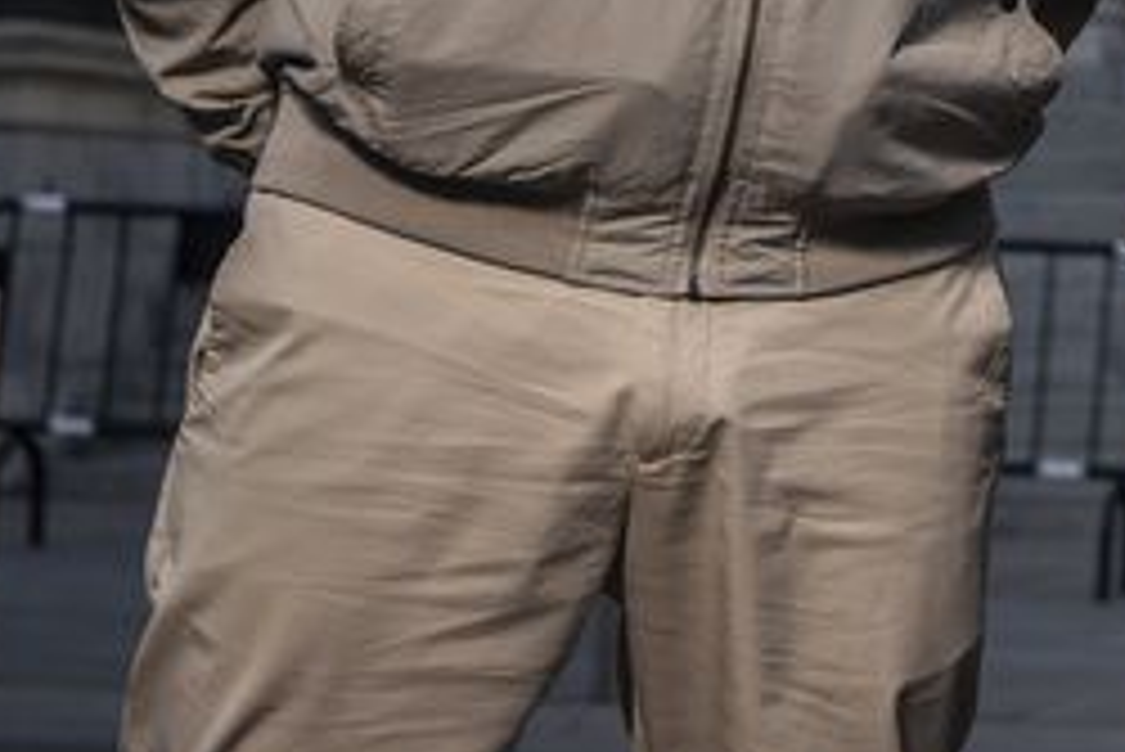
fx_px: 5253
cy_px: -842
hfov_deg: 11.3
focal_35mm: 168
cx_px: 2092
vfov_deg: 7.8
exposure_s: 1/250
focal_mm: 35
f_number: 3.5
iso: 100
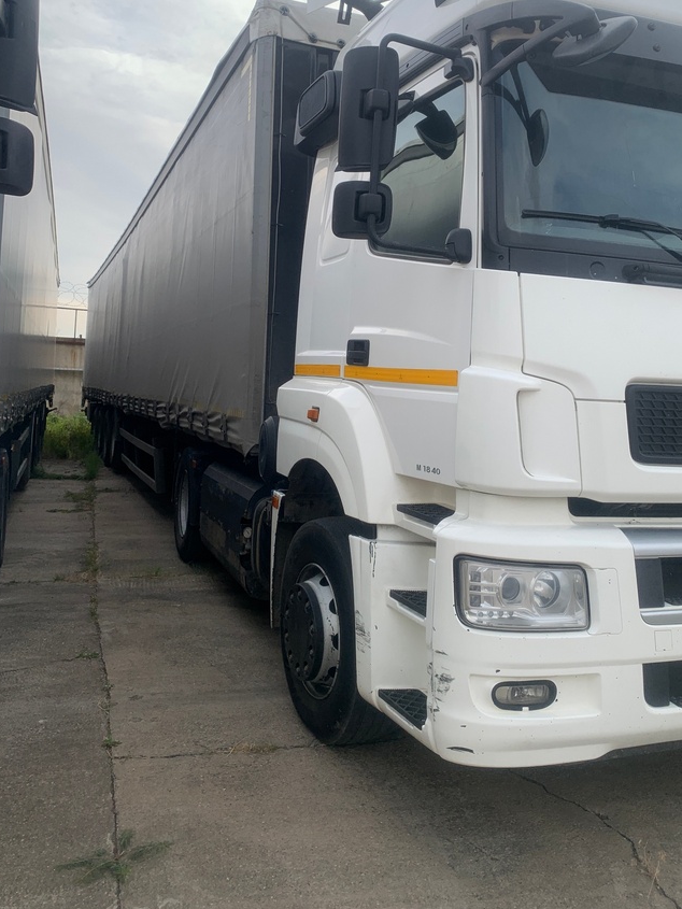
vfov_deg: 58.1
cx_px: 384
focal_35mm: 31
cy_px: 386
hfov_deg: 45.4
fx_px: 814
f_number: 1.8
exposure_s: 1/1205
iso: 25
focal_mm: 4.25
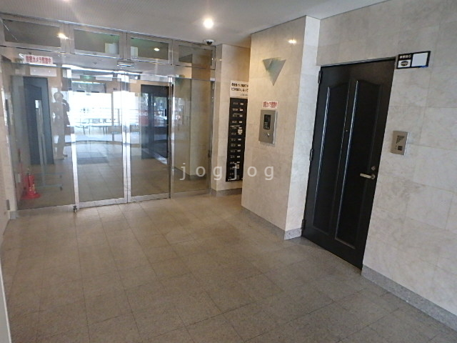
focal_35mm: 21
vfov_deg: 63.4
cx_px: 228
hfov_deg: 79.0
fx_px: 277
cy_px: 172
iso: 800
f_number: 3.5
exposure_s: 1/30
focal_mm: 3.7
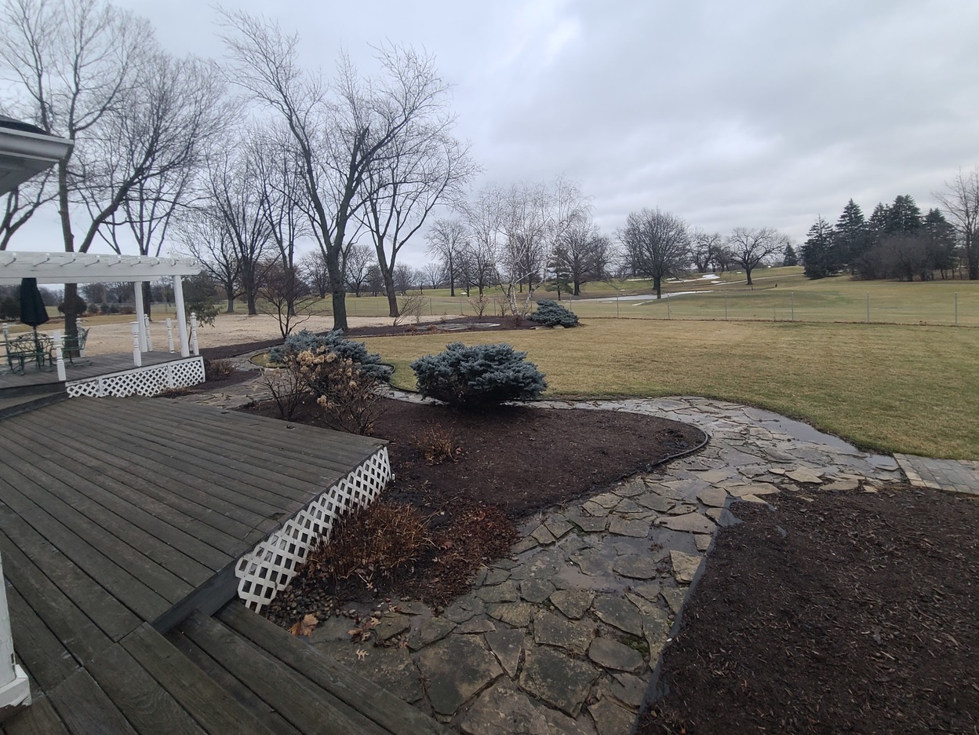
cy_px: 316
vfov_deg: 81.3
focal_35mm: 15
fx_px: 424
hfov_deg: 98.2
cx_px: 483
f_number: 2.2
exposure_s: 1/50
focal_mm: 2.2
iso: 125
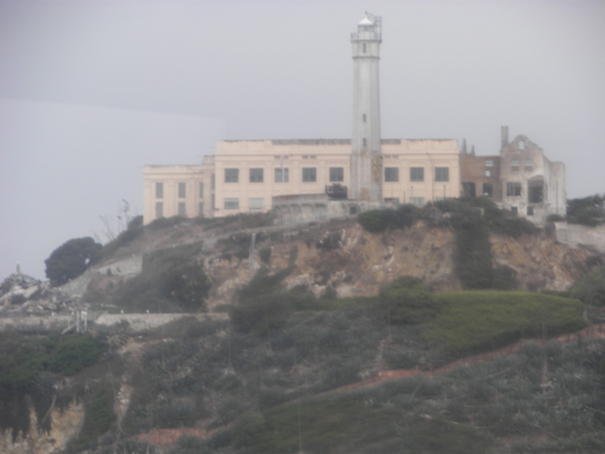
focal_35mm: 213
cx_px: 302
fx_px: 3723
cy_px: 227
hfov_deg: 9.3
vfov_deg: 7.0
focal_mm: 35.3
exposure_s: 1/100
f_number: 3.6
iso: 64
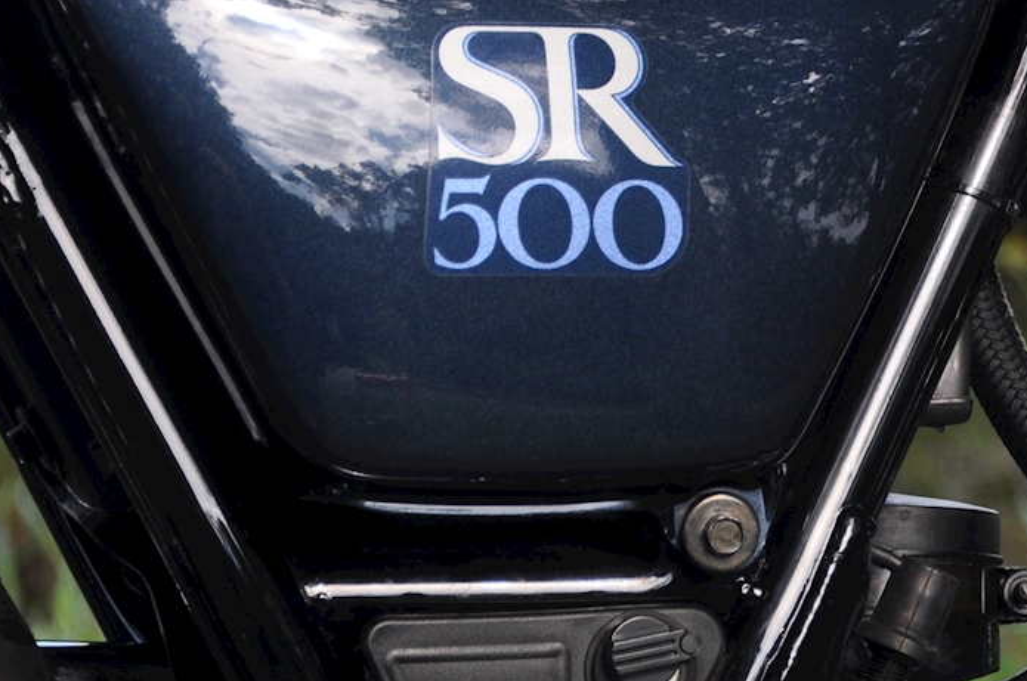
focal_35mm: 257
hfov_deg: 8.0
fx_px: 7320
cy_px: 633
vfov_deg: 5.3
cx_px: 1073
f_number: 5.3
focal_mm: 62
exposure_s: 1/320
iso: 200
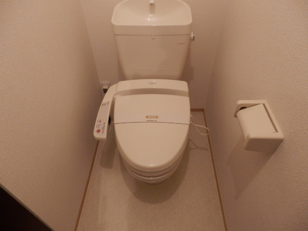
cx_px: 154
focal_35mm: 24
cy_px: 116
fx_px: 214
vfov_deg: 56.8
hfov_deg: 71.6
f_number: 3
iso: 400
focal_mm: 4.2
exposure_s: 1/30
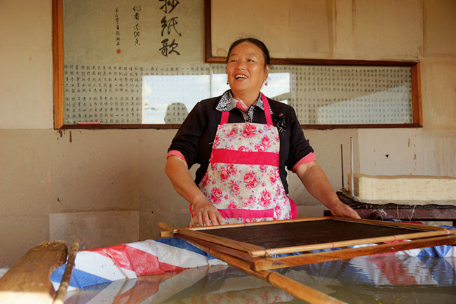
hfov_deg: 49.6
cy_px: 152
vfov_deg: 34.2
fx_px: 494
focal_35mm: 39
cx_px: 228
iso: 100
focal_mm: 26
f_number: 4
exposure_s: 1/100
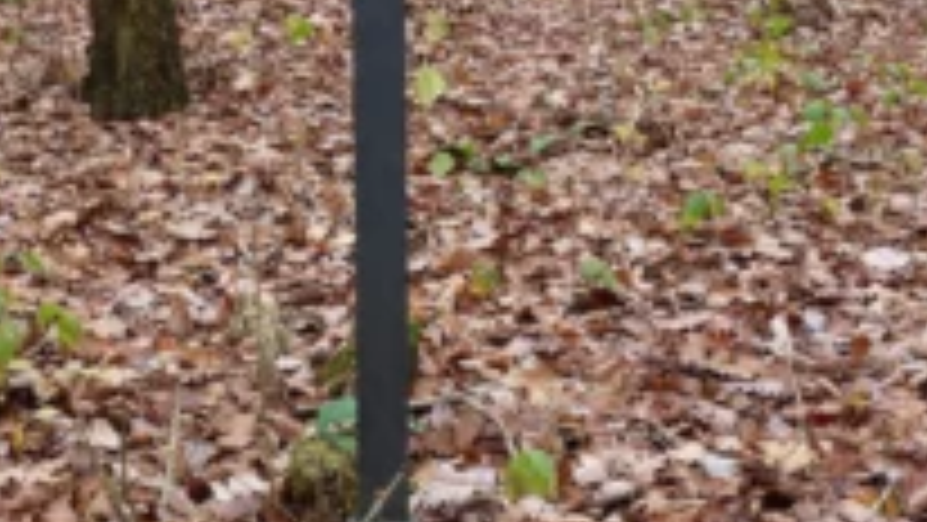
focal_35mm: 67
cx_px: 346
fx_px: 1647
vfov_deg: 18.0
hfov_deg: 31.3
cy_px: 261
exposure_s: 1/60
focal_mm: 6.4
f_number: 3.7
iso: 250
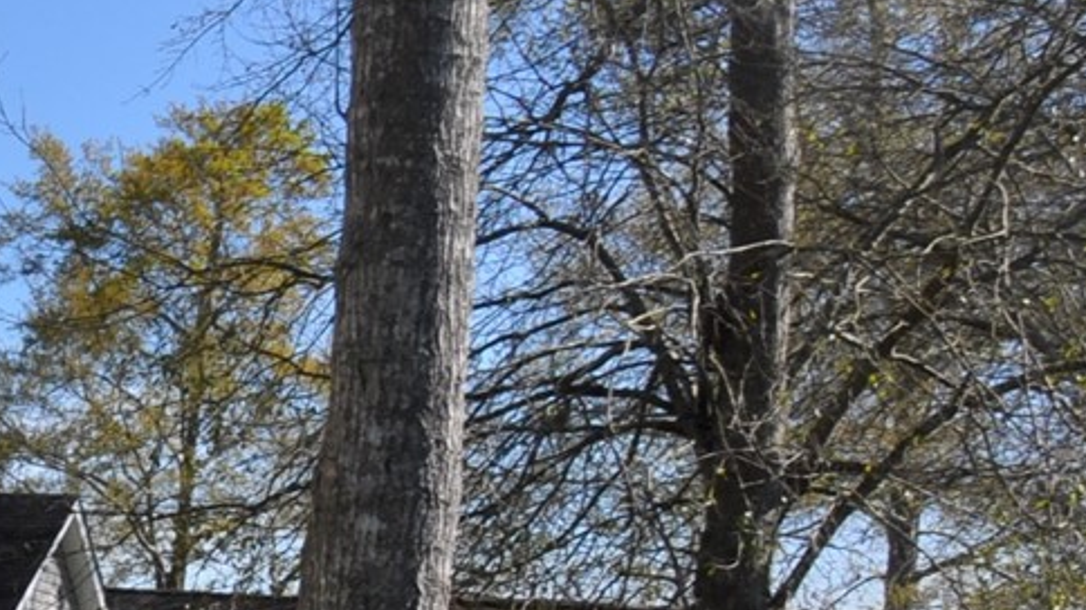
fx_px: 3656
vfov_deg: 9.3
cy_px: 950
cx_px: -1068
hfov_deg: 14.2
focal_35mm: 127
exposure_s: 1/200
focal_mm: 18
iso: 200
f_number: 11
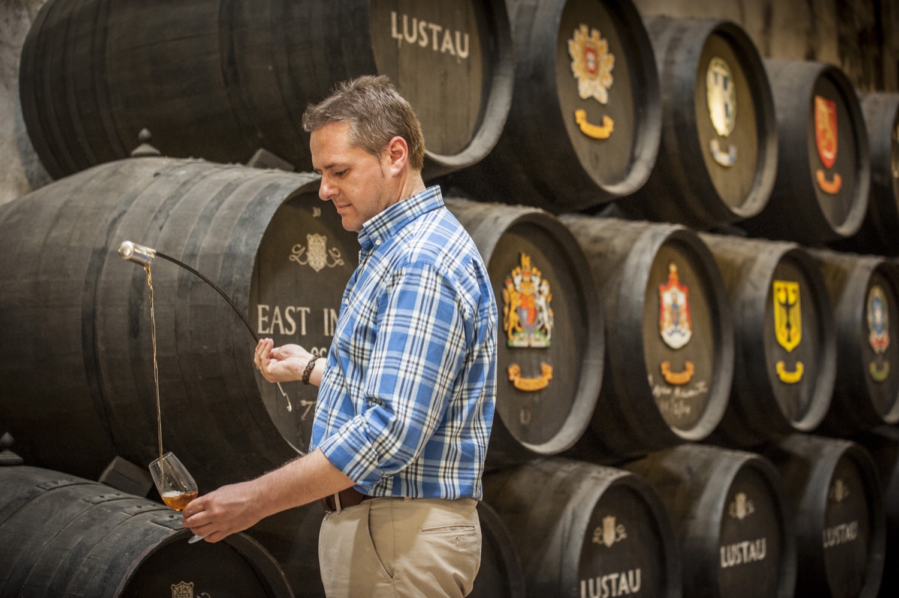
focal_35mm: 70
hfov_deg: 28.9
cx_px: 450
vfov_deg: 19.4
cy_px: 299
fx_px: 1747
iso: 1600
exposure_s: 1/50
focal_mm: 70
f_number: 3.2
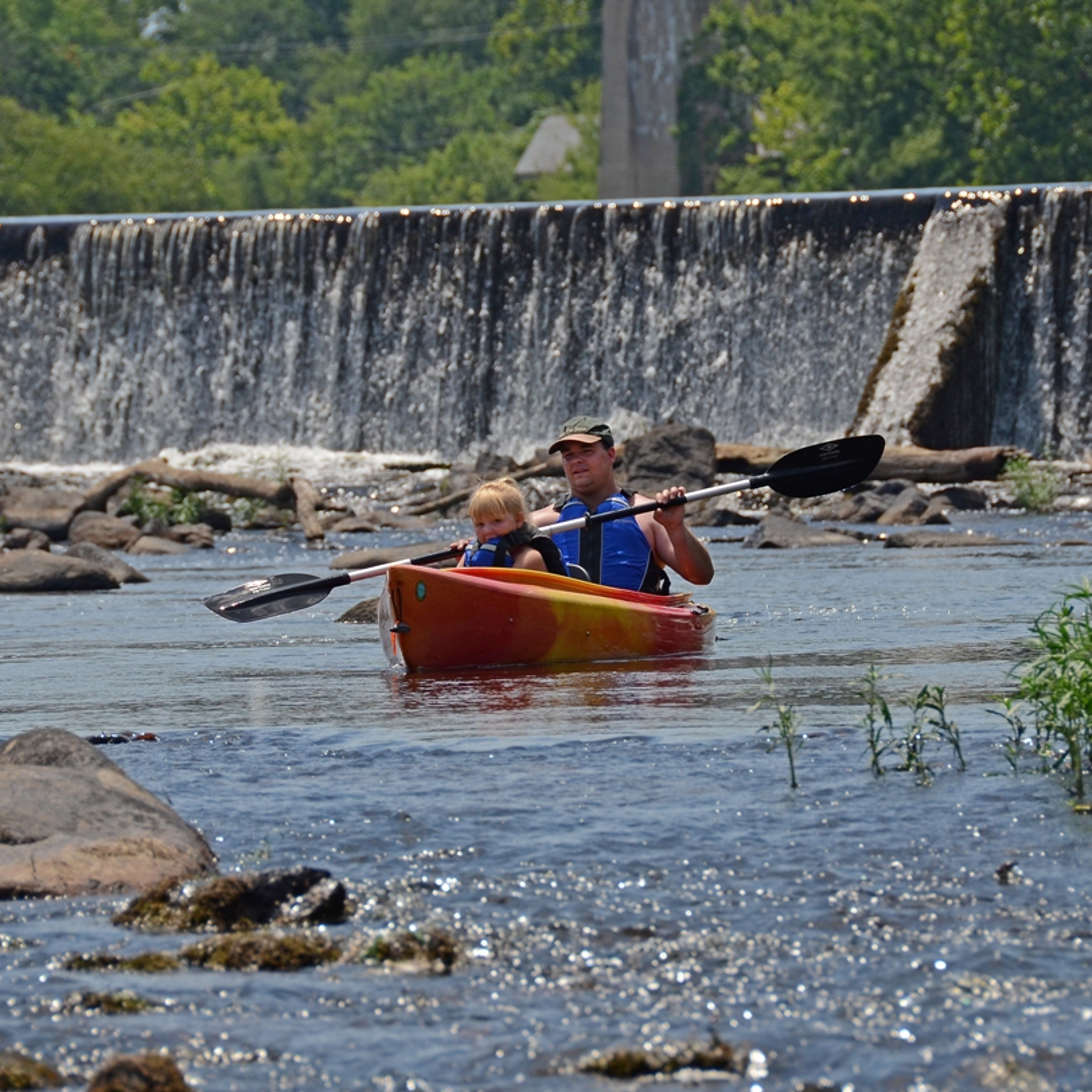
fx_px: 11706
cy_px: 547
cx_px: 596
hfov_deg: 5.3
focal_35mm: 328
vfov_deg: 5.3
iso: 400
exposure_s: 1/1600
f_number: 8
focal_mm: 170
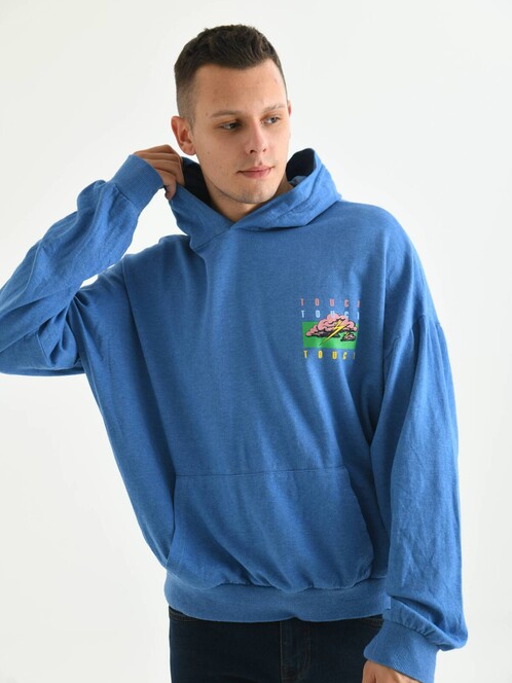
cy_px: 348
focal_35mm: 63
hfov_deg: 23.3
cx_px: 256
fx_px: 1242
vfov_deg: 30.7
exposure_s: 1/125
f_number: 5.6
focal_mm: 58
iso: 160
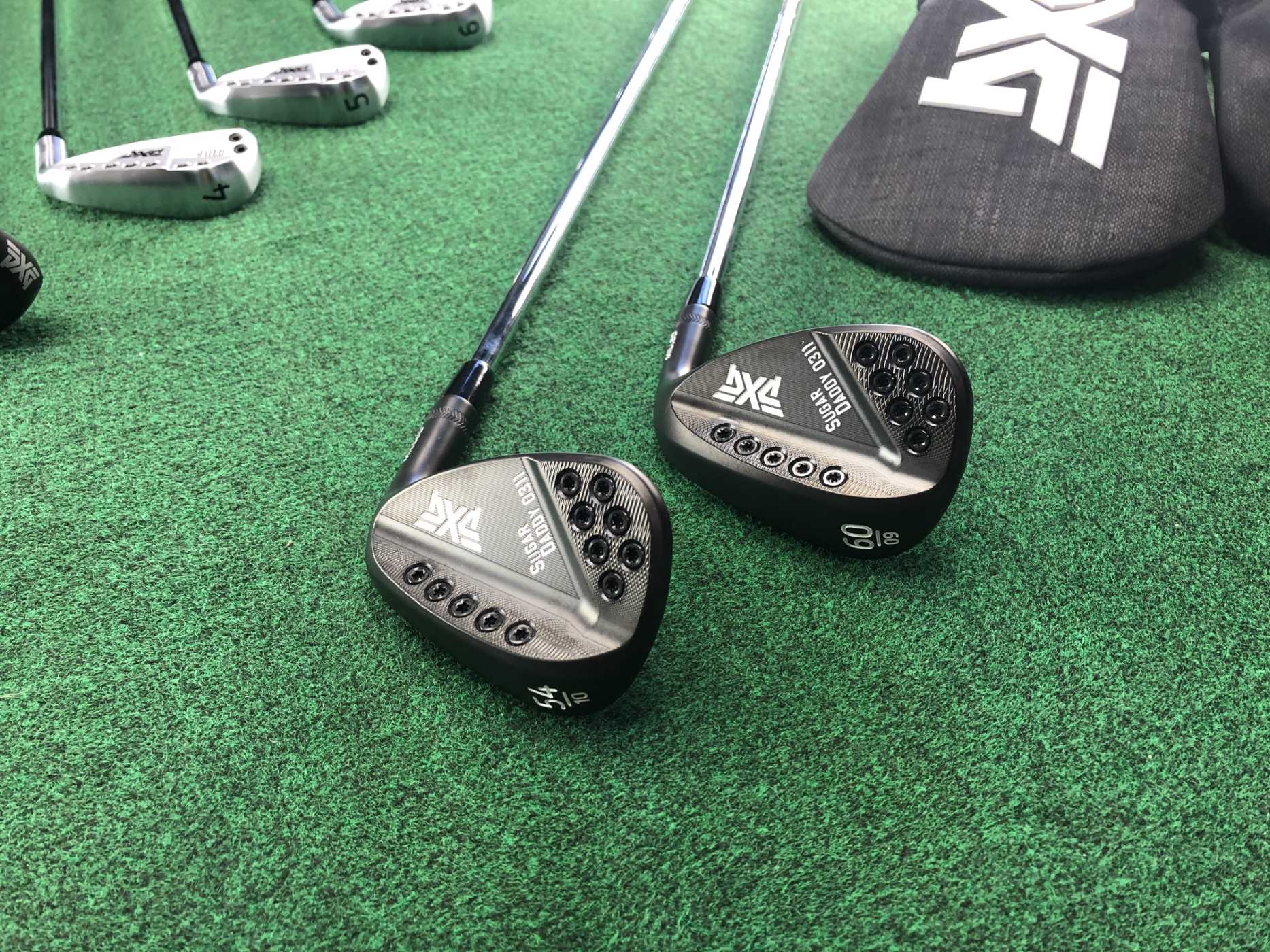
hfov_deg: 63.4
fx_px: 1027
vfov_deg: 49.7
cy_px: 476
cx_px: 635
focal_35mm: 28
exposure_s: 1/33
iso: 25
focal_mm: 3.99
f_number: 1.8
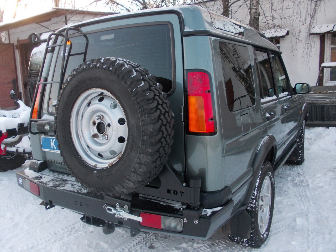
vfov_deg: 49.7
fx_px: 272
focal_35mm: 28
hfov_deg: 63.4
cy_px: 126
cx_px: 168
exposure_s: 1/125
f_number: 2.7
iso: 80
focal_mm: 4
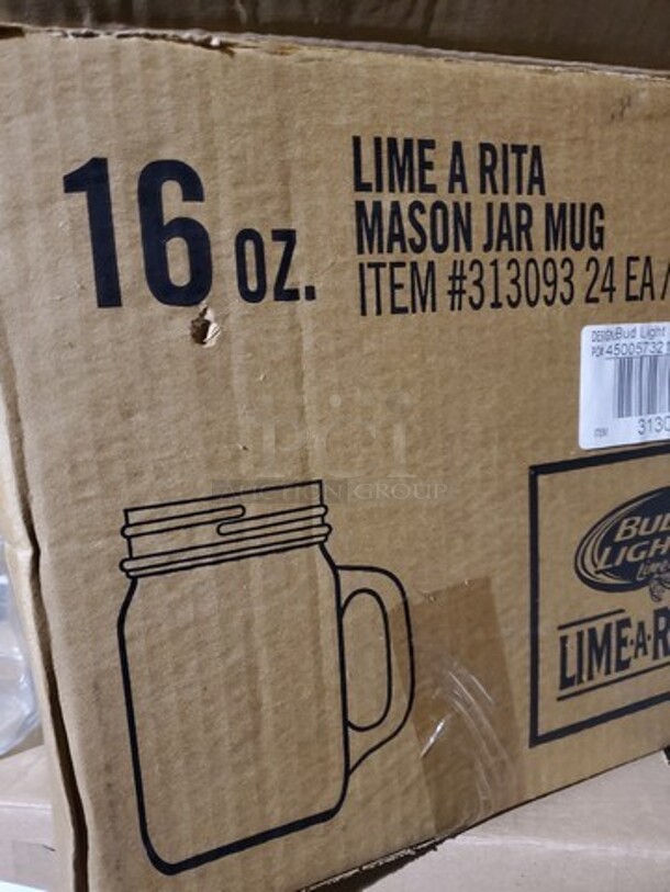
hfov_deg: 53.1
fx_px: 671
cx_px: 335
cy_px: 446
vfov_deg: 67.3
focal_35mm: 26
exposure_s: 1/30
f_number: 1.5
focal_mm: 4.3
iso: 640
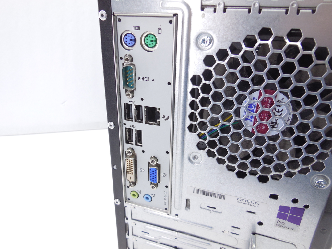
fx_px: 240
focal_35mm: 25
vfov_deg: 54.9
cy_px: 124
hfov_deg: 69.4
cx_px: 166
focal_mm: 4.5
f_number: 3.1
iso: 125
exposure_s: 1/50
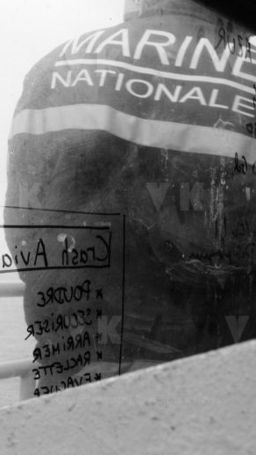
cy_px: 224
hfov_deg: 20.7
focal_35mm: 58
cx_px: 92
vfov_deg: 36.0
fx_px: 700
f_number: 18
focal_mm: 24
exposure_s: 1/80
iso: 250
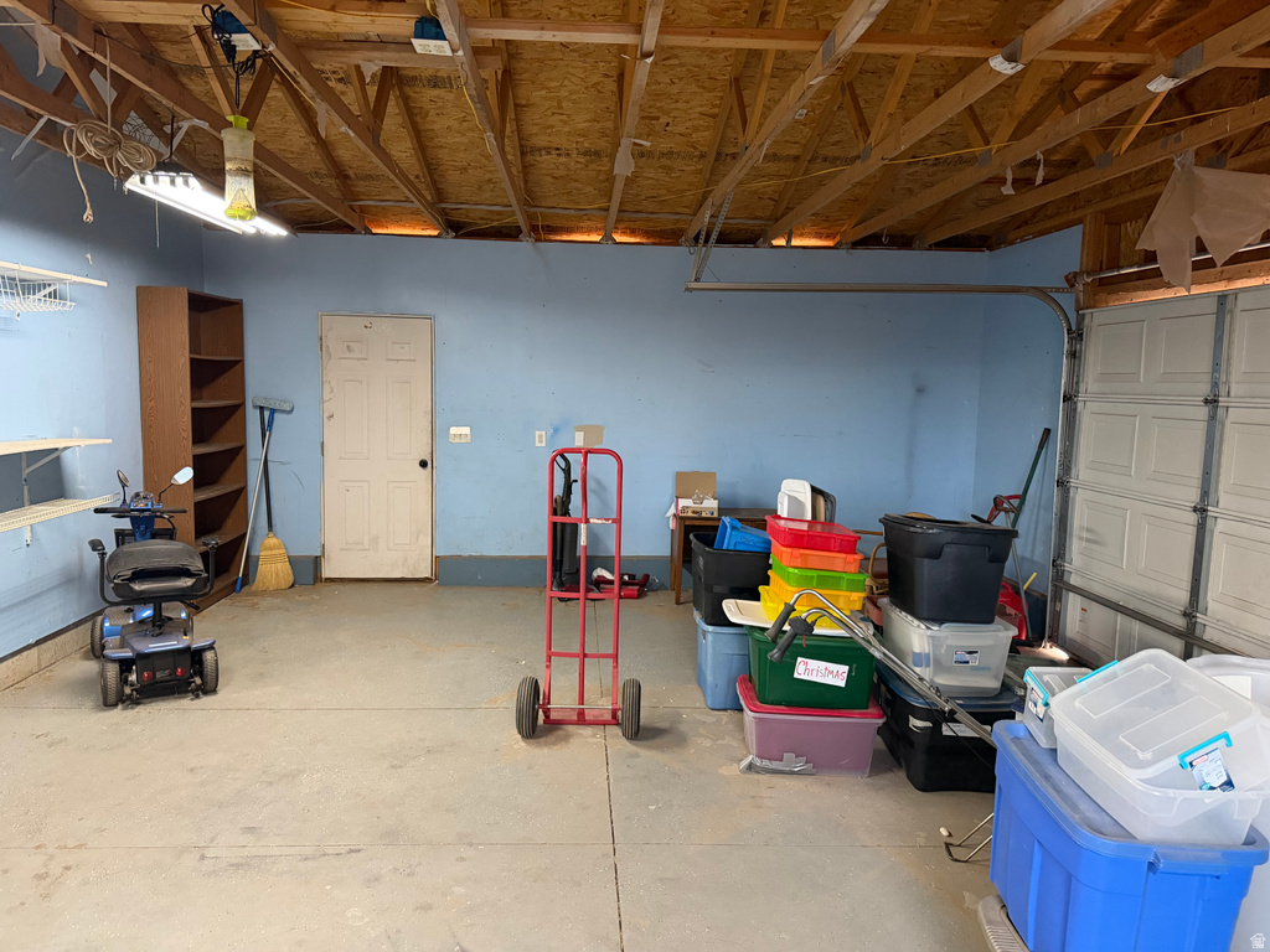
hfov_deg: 71.6
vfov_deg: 56.8
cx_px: 635
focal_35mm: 24
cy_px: 476
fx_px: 881
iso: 640
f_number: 1.78
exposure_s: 1/40
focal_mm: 6.76
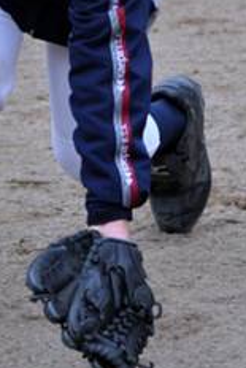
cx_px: 31
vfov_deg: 5.8
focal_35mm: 355
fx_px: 3633
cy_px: -41
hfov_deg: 3.9
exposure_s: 1/1000
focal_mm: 86
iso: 800
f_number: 4.5
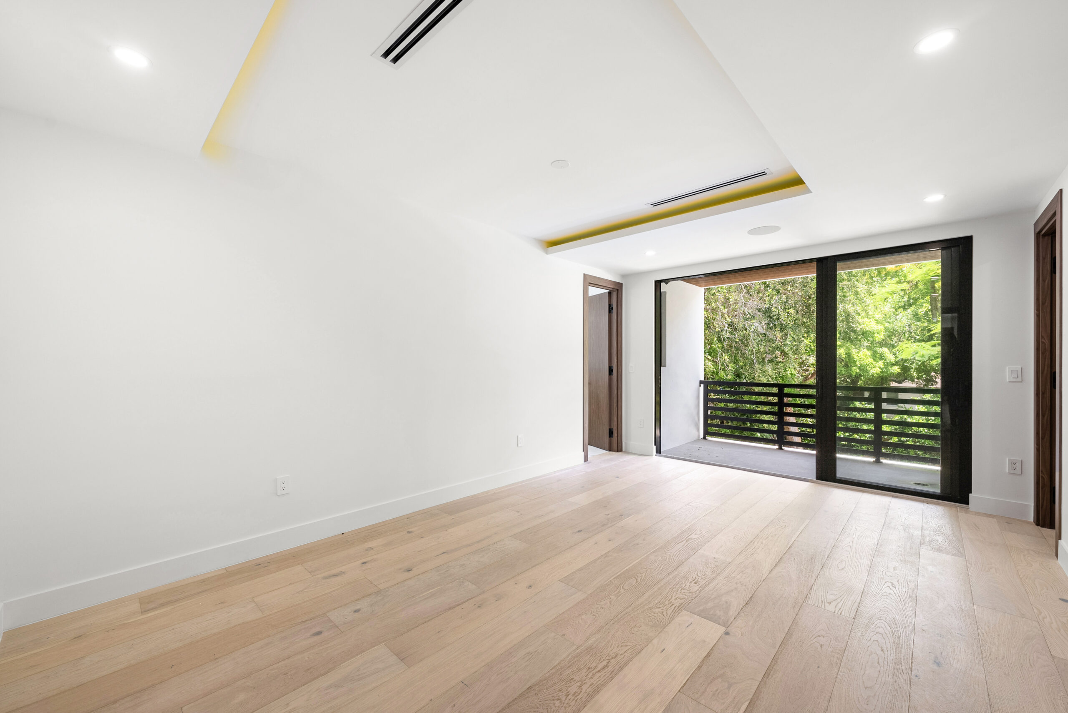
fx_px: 416
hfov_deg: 104.2
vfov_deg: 81.3
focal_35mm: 14
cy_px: 356
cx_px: 534
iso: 250
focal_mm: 14
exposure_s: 1/30
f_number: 8
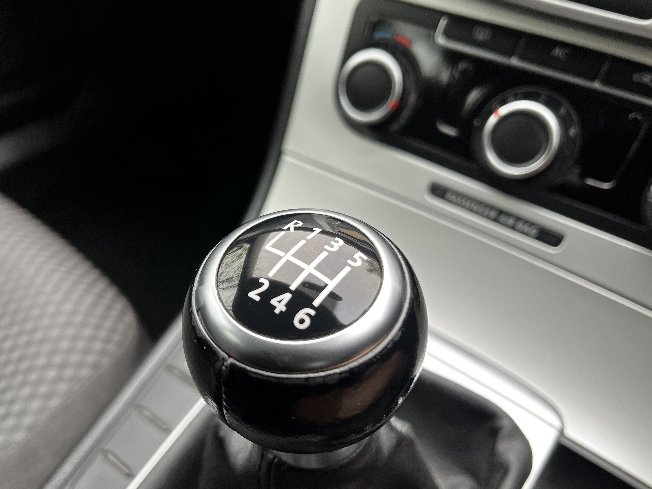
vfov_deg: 48.2
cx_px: 298
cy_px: 256
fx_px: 546
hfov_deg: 61.6
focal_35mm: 29
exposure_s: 1/121
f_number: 1.6
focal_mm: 5.1
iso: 100
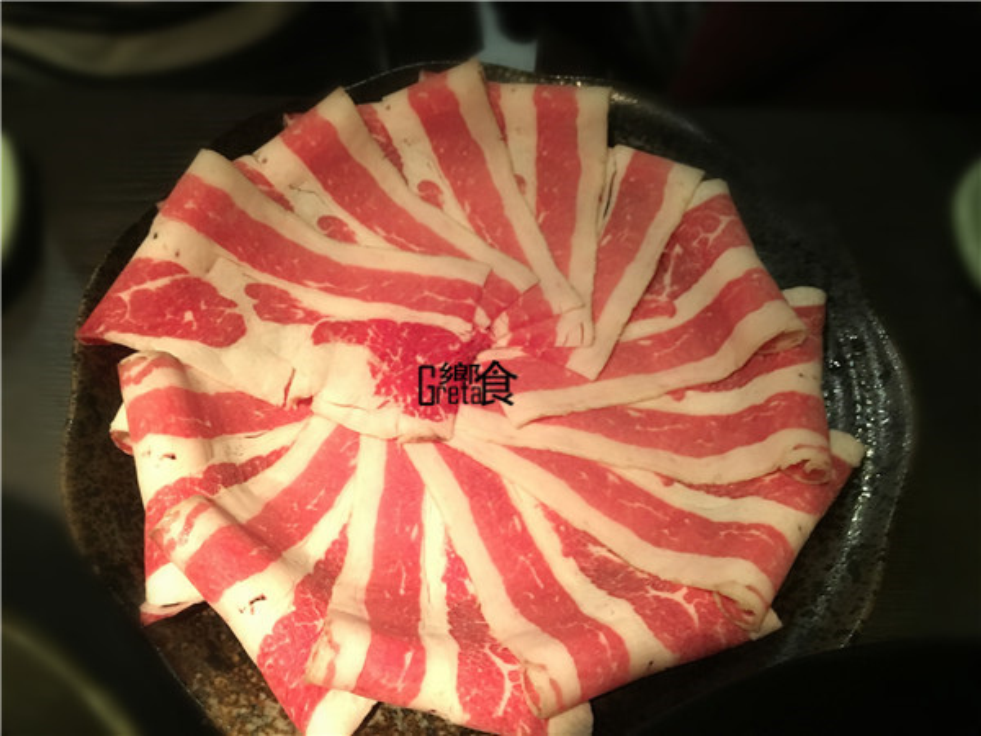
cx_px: 490
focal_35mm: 29
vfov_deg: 48.2
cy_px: 368
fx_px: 822
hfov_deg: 61.7
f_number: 2.2
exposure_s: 1/15
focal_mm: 4.15
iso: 400
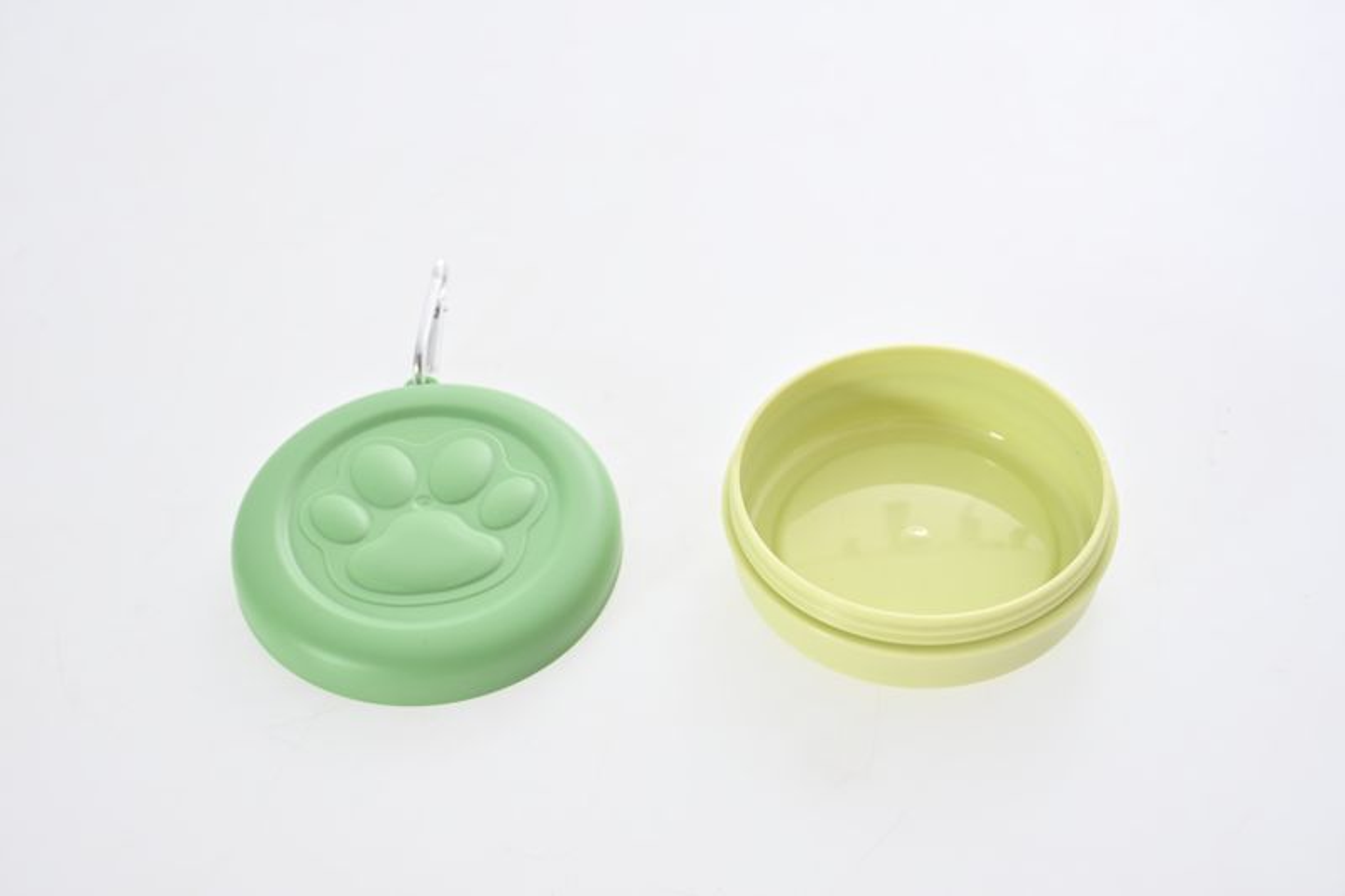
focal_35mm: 62
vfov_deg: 21.9
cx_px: 672
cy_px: 448
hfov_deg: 32.4
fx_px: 2316
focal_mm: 62
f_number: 9
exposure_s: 1/125
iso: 320
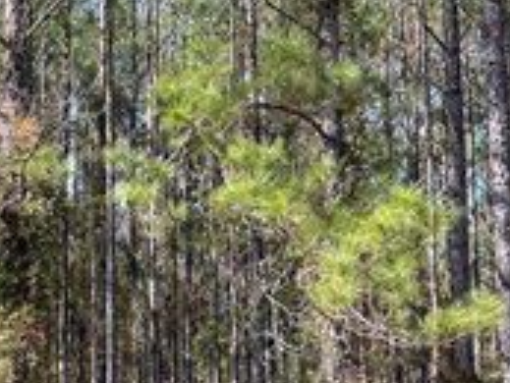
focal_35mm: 75
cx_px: -203
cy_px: 435
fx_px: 1106
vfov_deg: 18.8
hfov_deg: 22.4
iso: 32
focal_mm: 5.1
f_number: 1.6
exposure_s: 1/625
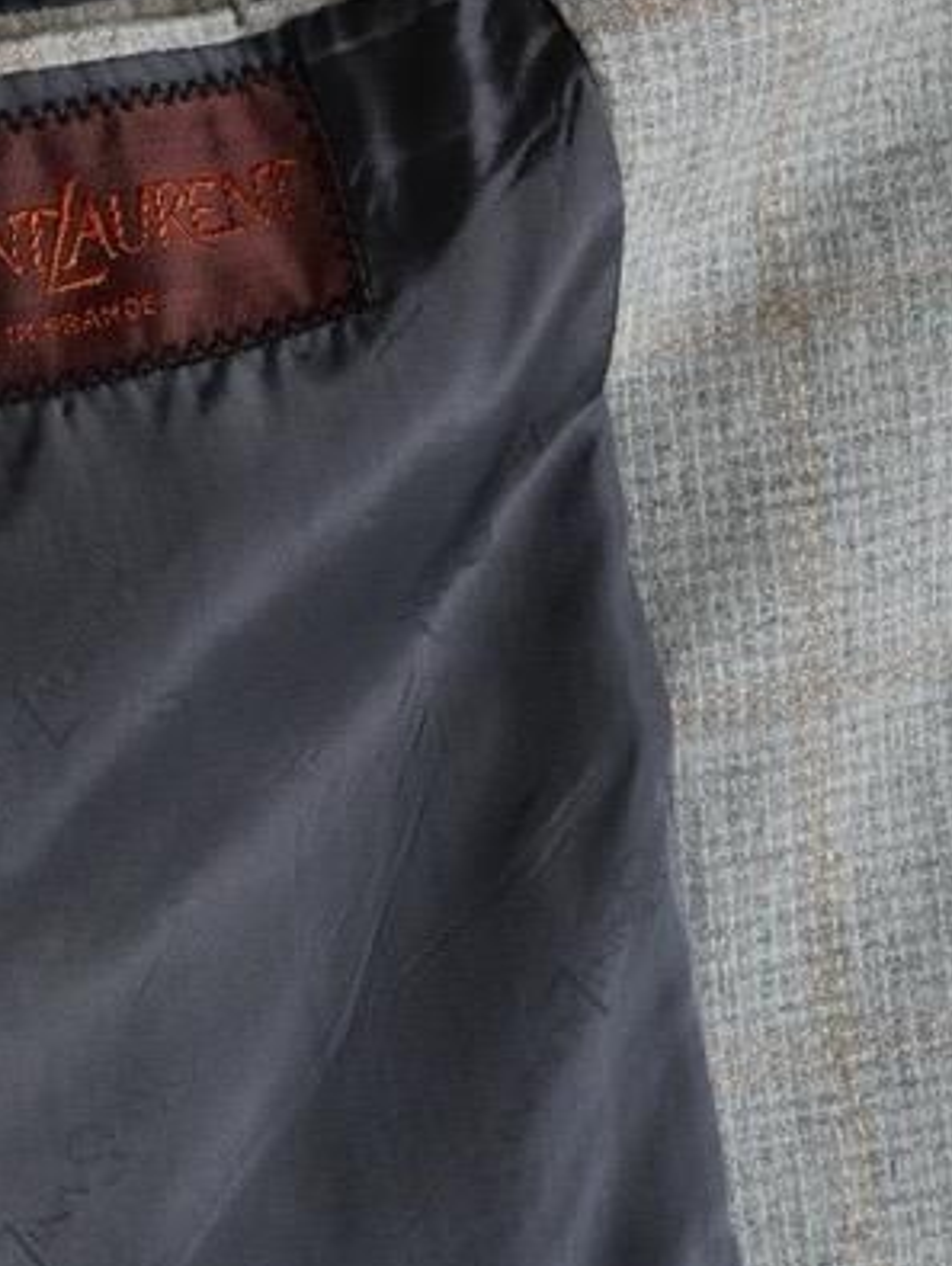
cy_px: 271
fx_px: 9482
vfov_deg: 7.6
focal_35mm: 259
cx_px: 38
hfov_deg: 5.7
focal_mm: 60
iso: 640
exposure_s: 1/125
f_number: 4
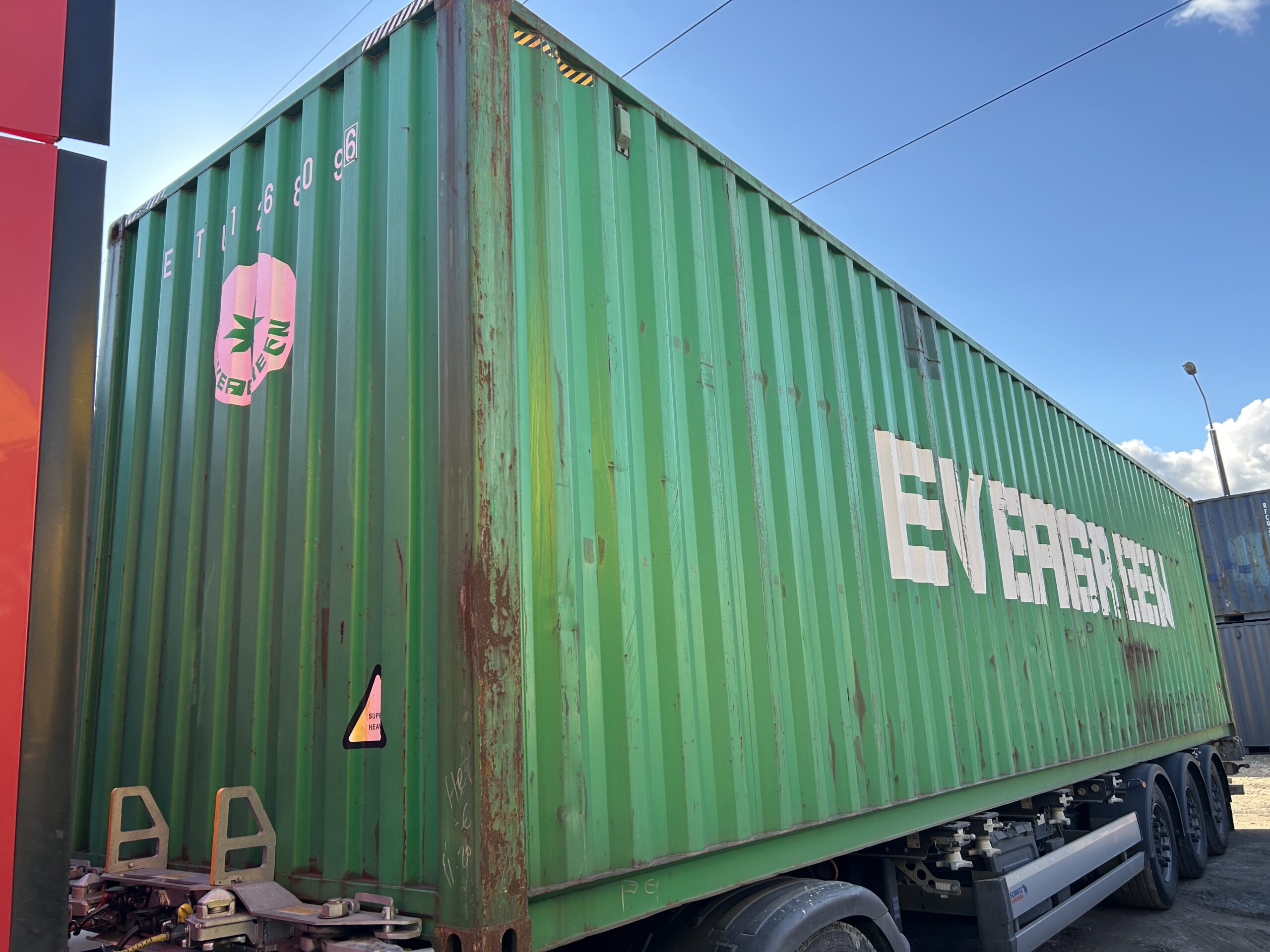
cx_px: 635
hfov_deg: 67.3
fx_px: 954
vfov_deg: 53.1
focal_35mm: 26
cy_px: 476
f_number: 1.5
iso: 50
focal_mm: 5.7
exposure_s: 1/940
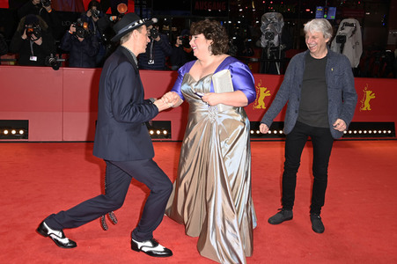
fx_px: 353
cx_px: 198
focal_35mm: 32
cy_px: 132
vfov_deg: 41.1
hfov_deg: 58.8
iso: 640
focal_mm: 32
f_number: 5.6
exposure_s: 1/160
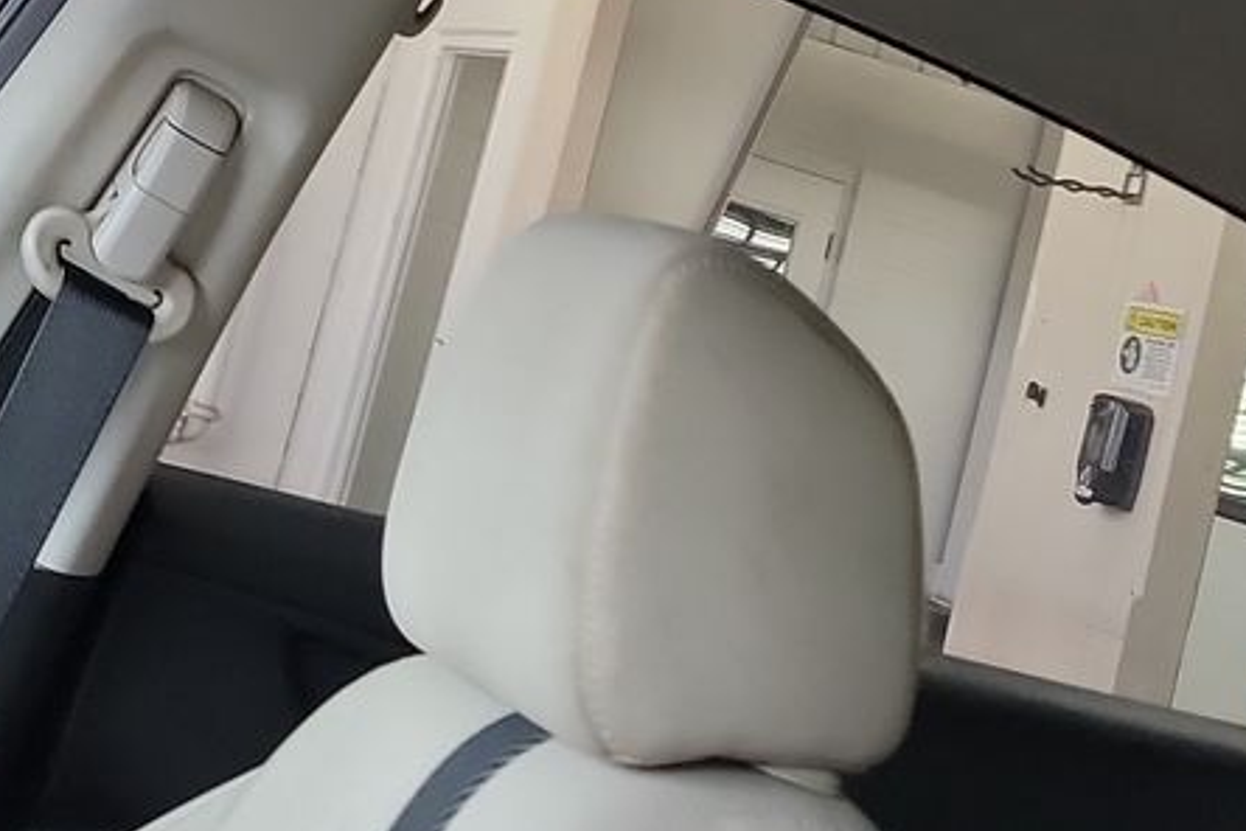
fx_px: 3115
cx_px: -36
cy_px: -416
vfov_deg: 14.2
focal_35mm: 90
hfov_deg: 21.7
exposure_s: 1/59
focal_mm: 6.7
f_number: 1.8
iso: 596
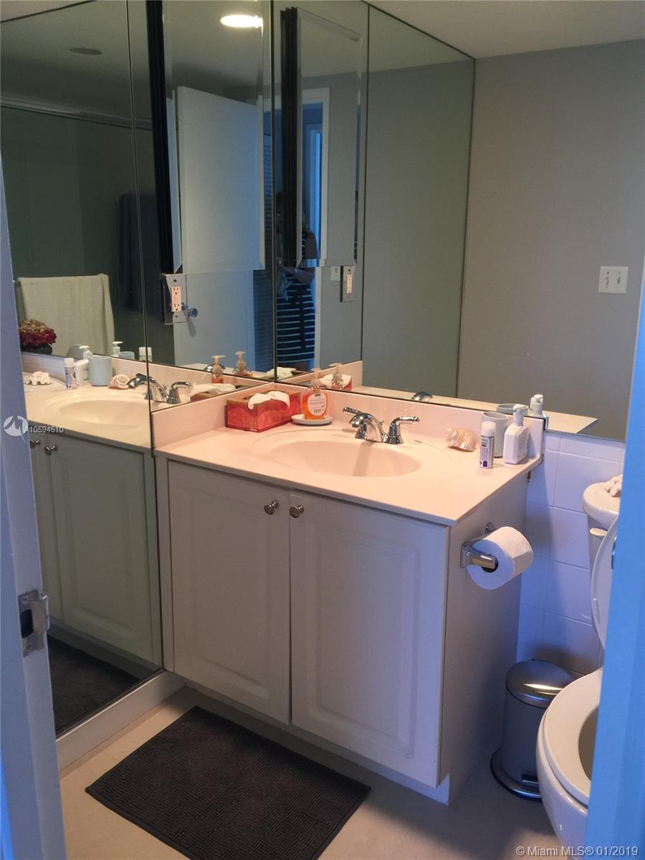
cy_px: 430
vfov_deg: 61.7
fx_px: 720
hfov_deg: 48.2
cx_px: 322
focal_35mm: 29
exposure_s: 1/30
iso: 50
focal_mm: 4.15
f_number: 2.2
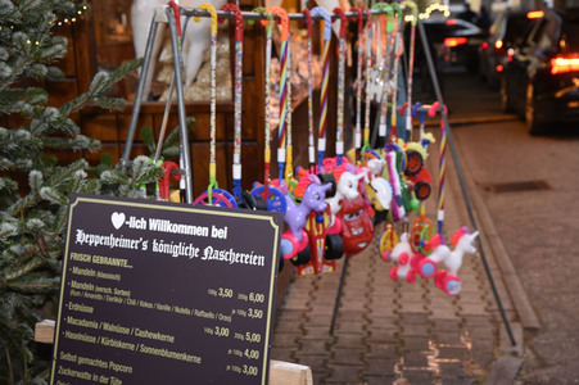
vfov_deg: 20.9
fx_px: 1045
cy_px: 192
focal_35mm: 65
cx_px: 290
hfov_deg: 31.0
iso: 1600
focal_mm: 65
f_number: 6.3
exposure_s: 1/160
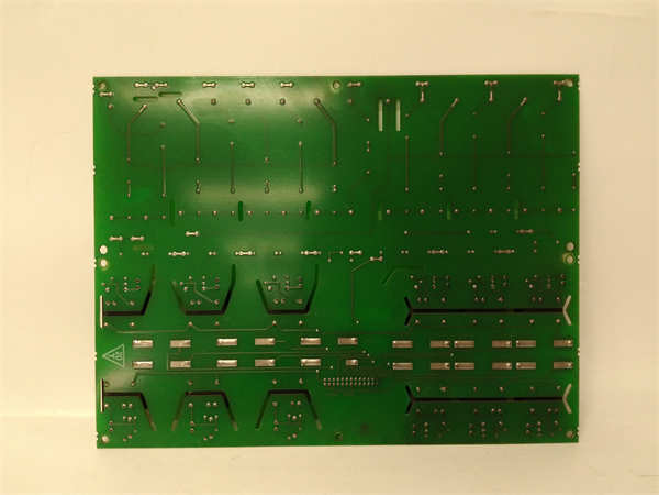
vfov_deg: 51.4
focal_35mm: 27
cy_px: 248
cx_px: 330
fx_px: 514
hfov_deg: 65.3
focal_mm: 3.79
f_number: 2
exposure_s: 1/33
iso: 277
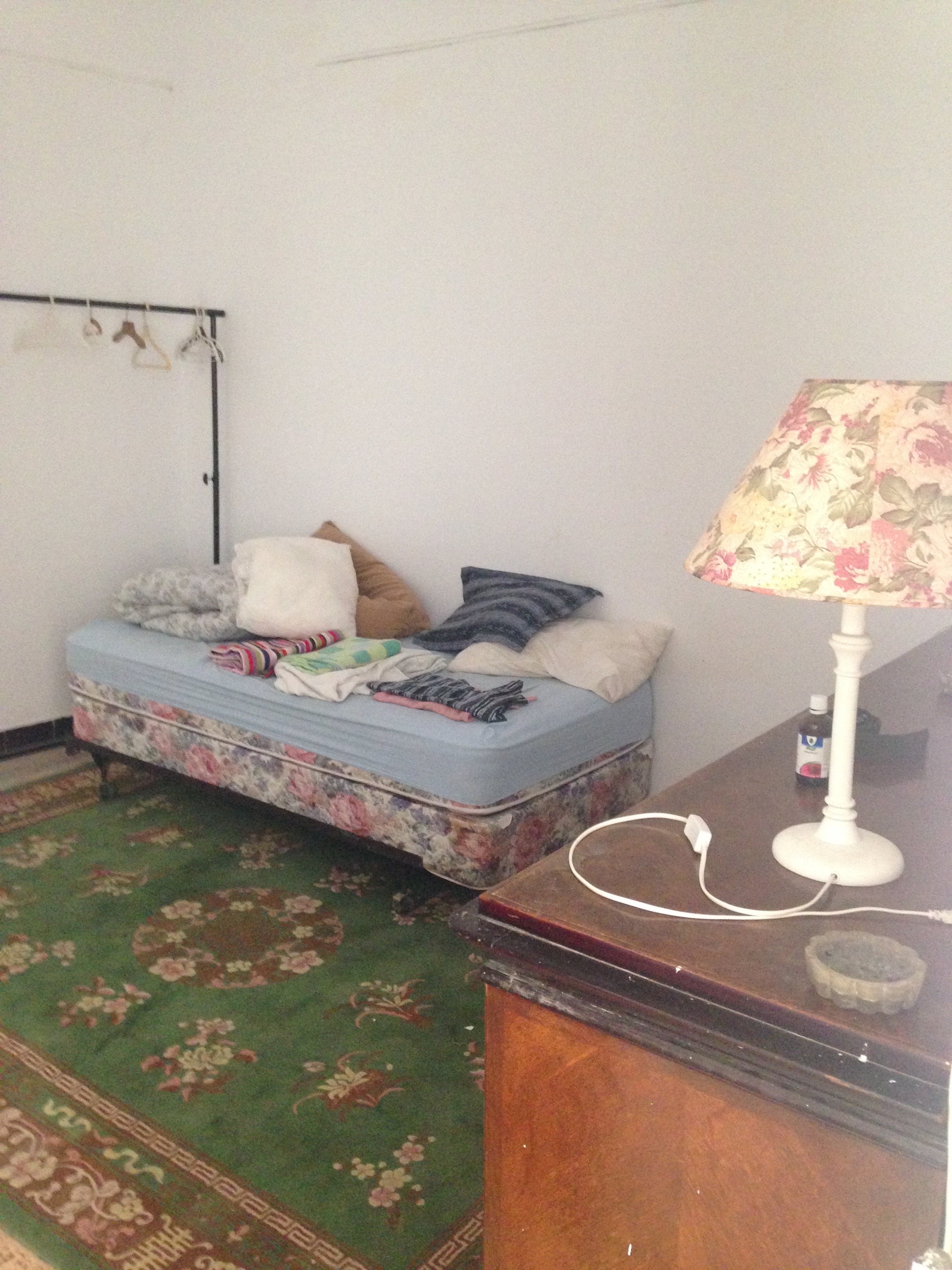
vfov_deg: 55.4
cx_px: 476
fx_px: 1210
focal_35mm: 33
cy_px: 635
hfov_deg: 42.9
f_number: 2.4
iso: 400
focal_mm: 4.12
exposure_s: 1/20
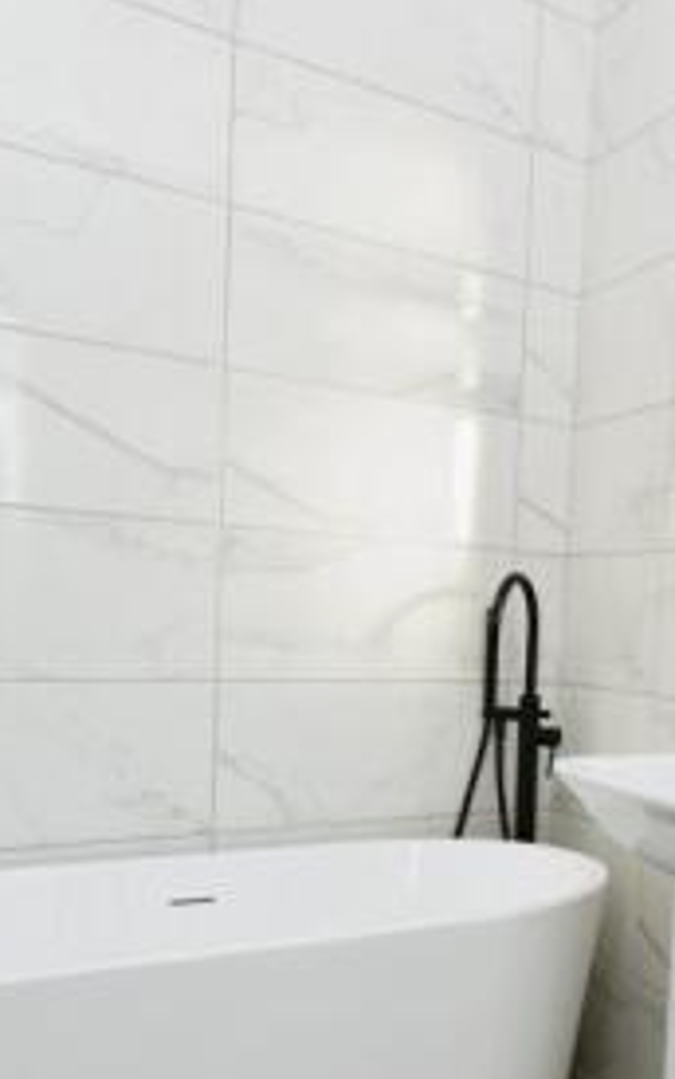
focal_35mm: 34
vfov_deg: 54.4
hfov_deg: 31.6
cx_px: 797
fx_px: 1000
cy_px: 791
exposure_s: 1/180
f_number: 6.7
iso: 400
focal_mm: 14
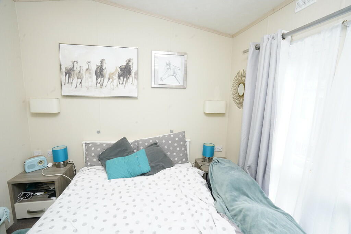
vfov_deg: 73.8
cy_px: 117
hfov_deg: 96.7
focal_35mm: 16
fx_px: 156
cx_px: 176
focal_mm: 16
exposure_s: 1/60
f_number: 13
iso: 1600
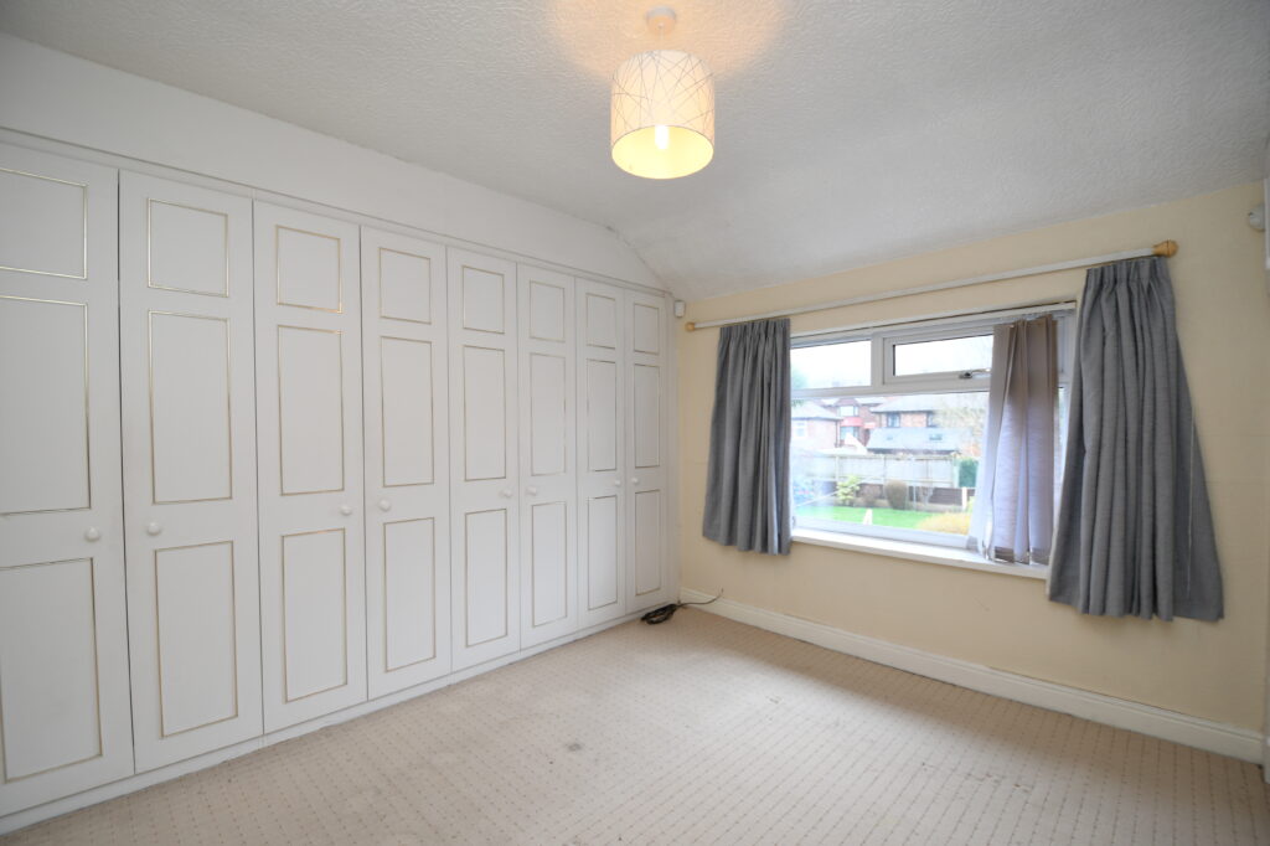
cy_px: 423
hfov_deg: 100.4
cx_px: 635
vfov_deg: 77.3
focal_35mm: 15
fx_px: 529
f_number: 3.5
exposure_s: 1/20
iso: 100
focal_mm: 10
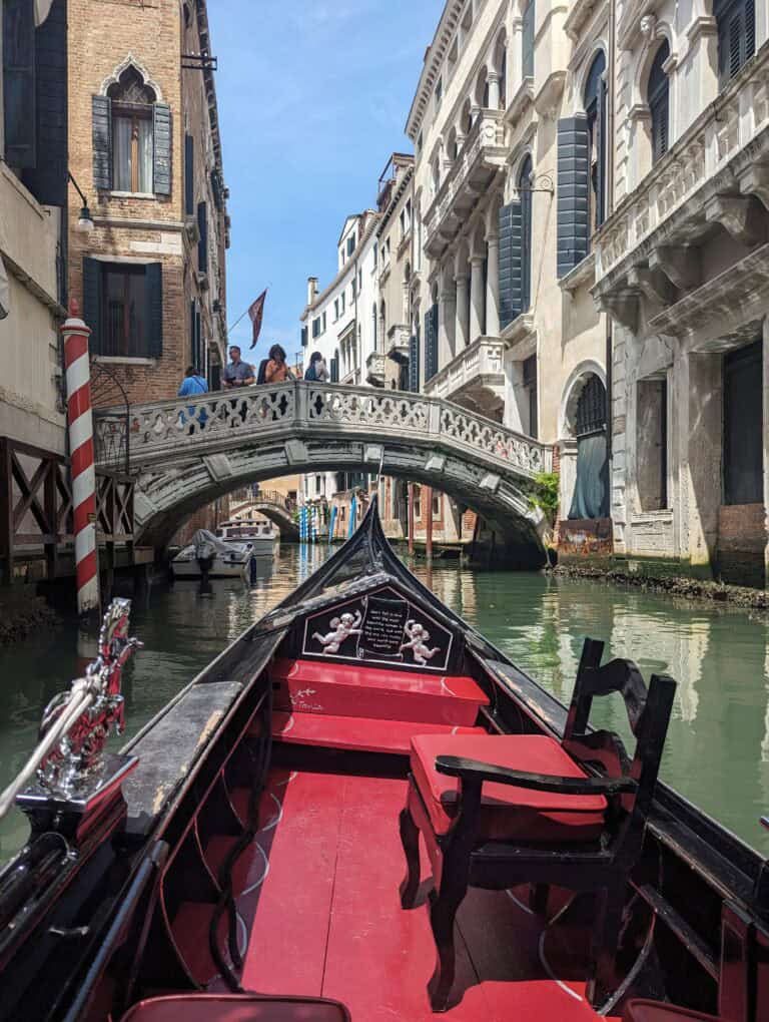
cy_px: 511
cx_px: 384
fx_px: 709
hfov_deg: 56.9
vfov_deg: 71.5
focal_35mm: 24
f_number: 1.9
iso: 39
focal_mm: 6.8
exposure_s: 1/1490
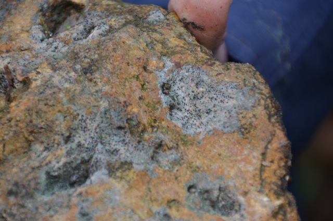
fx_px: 3462
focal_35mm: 375
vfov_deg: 3.7
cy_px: 110
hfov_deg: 5.5
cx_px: 166
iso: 400
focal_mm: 250
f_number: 7.1
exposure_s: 1/125
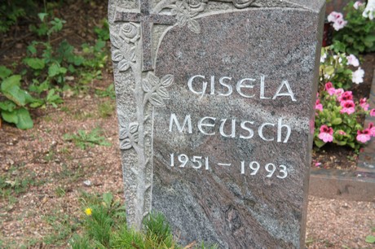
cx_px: 188
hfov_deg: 28.7
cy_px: 124
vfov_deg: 19.3
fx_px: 734
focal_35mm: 70
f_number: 5.6
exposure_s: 1/100
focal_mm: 47
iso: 200
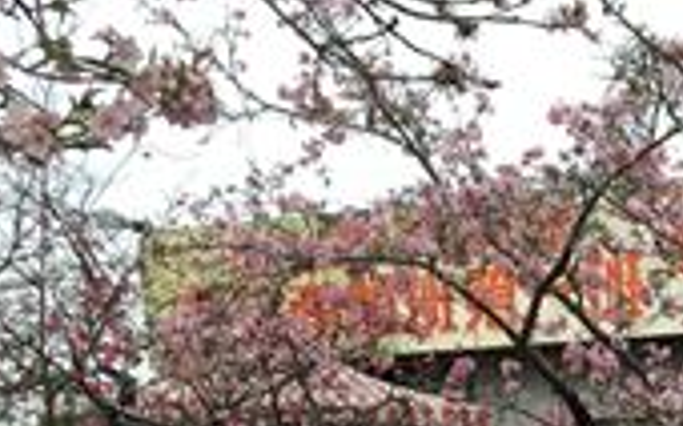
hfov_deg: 12.9
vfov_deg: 8.5
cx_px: 1270
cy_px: 880
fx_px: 2697
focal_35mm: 145
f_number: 2.2
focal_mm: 4.15
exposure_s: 1/316
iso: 25
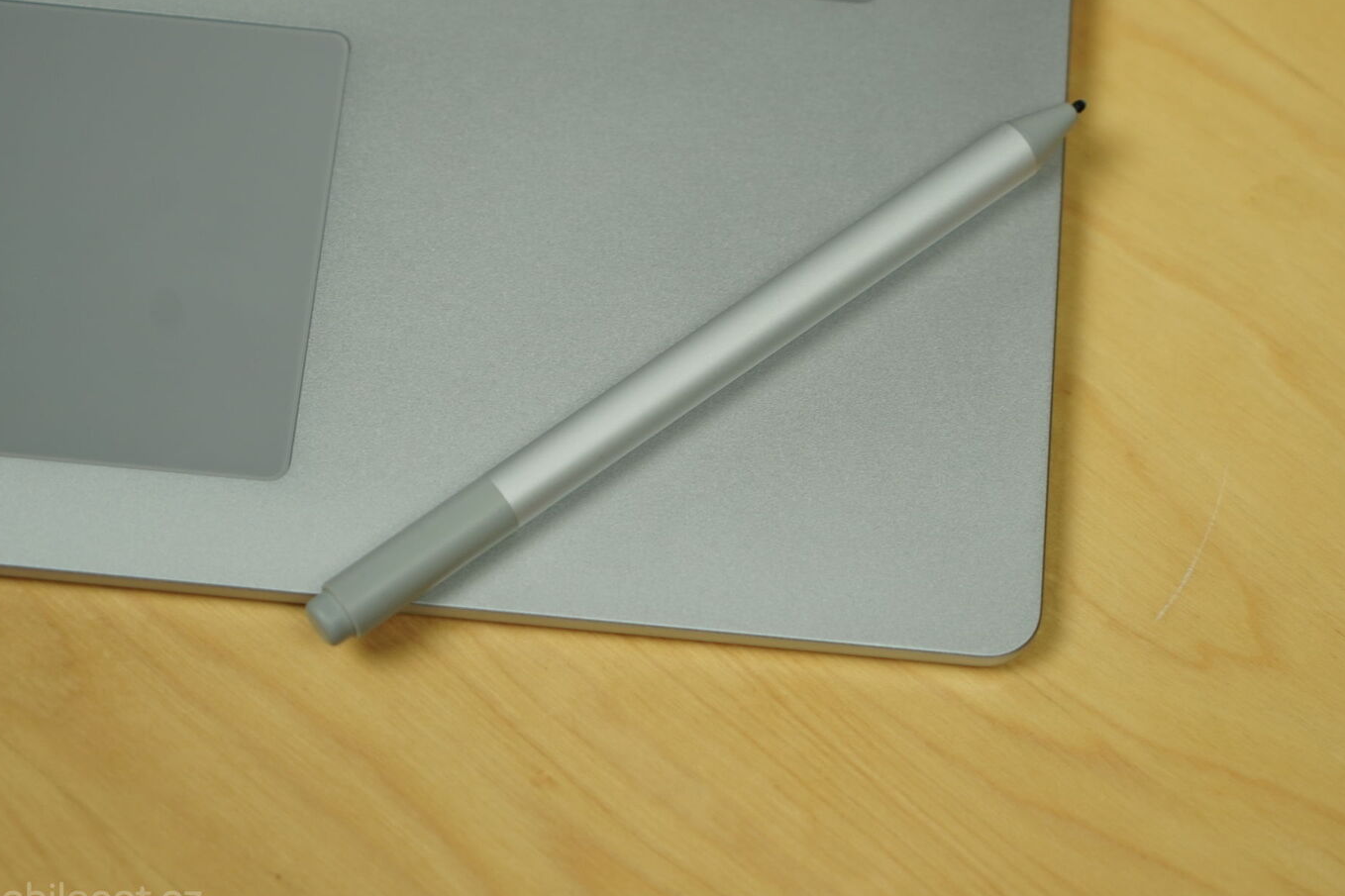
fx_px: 3698
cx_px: 800
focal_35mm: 99
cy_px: 327
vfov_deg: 13.8
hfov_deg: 20.6
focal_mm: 70
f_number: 4.5
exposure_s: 1/160
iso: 500
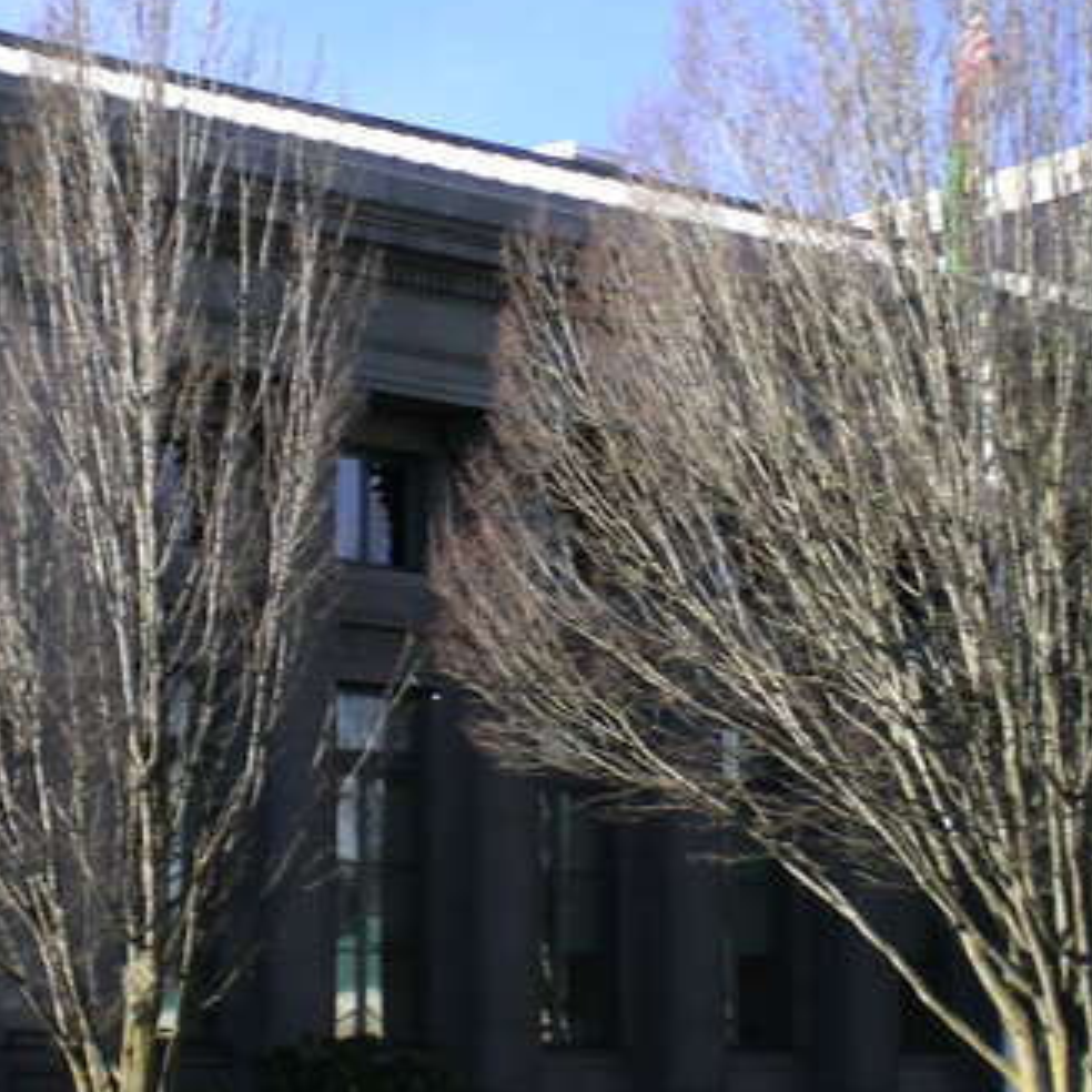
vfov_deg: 21.1
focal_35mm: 82
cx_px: 393
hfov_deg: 21.1
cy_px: 579
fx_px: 2927
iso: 50
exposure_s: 1/147
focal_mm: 6.3
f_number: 4.6
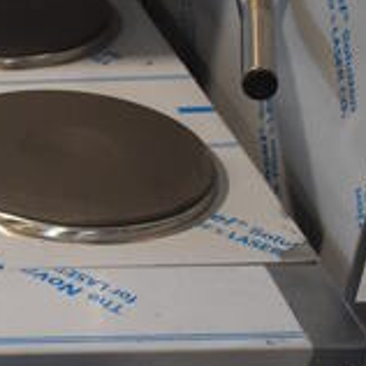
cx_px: -324
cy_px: 233
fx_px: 1591
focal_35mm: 133
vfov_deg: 13.1
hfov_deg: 11.9
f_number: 3.5
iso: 1000
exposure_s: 1/125
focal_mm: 18
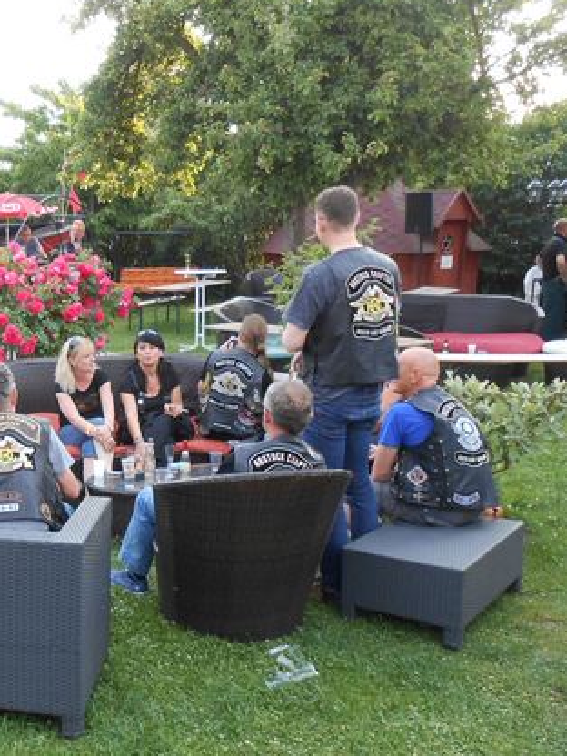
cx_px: 27
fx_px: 874
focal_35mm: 40
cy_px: 411
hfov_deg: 33.5
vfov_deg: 46.7
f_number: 3.5
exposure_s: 1/40
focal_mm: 4.6
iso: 80
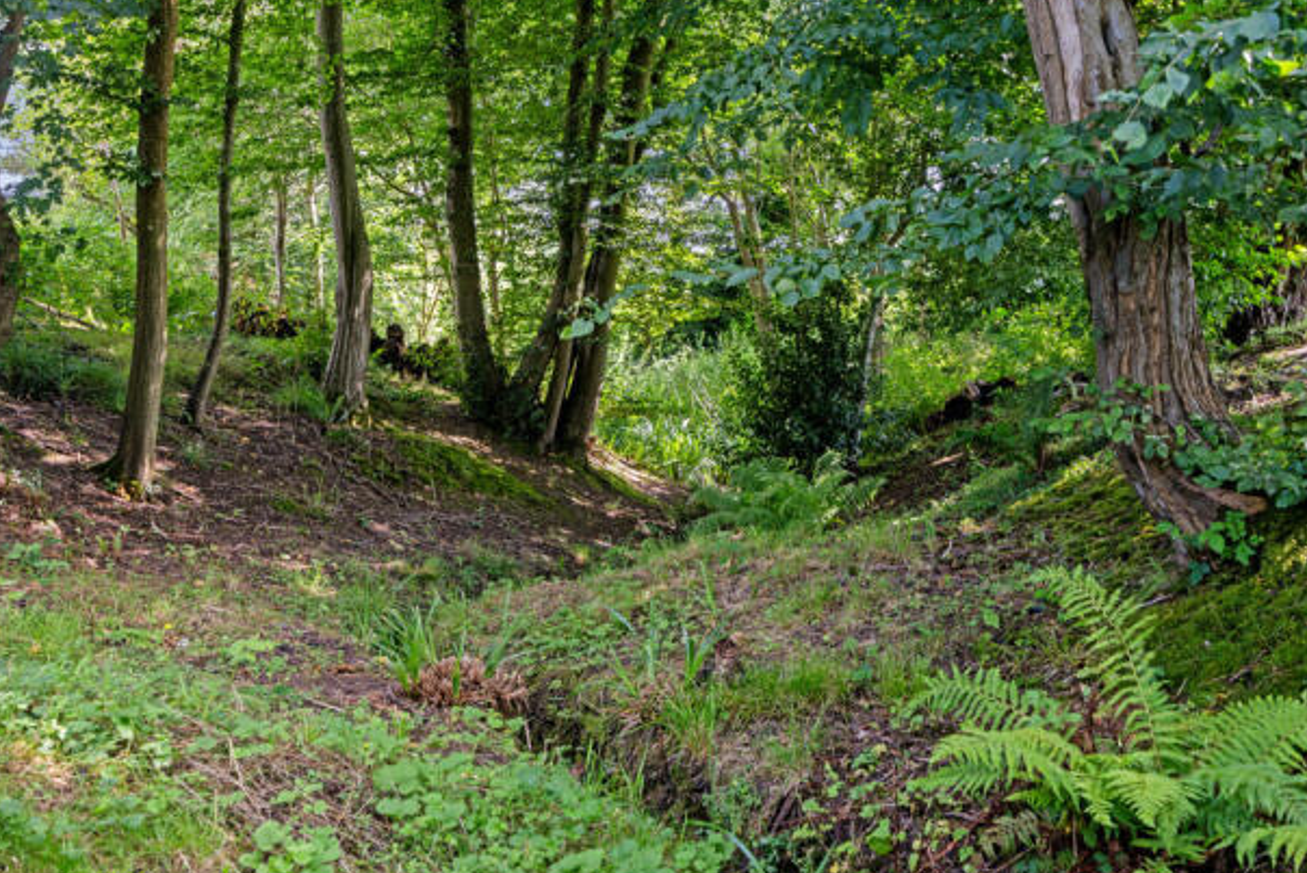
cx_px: 632
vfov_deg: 35.1
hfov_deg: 50.7
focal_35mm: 38
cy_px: 424
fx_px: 1381
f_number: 10
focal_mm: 35
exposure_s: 1/20
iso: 400
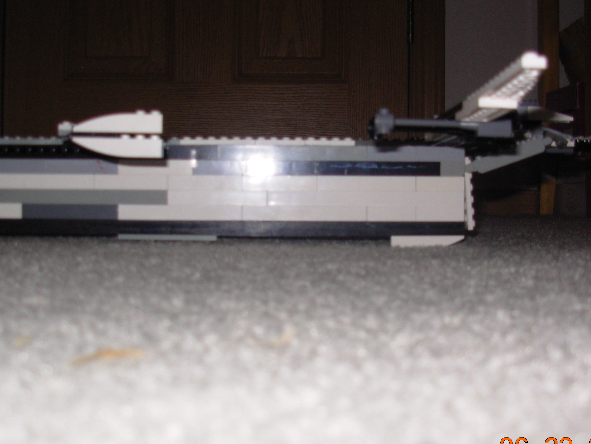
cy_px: 221
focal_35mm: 49
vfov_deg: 29.7
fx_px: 837
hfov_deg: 38.9
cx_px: 285
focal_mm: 6.3
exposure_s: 1/32
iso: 50
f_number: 2.9
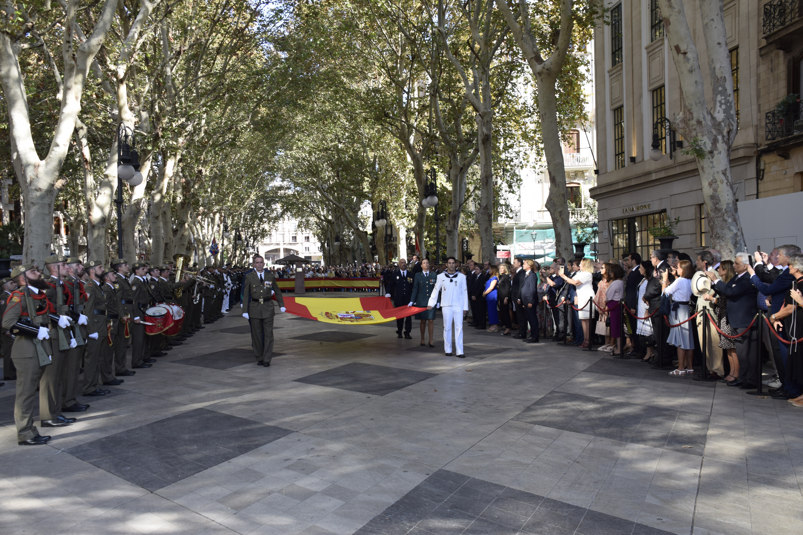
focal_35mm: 39
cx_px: 402
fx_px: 870
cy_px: 268
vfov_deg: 34.2
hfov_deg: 49.6
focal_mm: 26
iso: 400
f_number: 7.1
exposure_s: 1/200
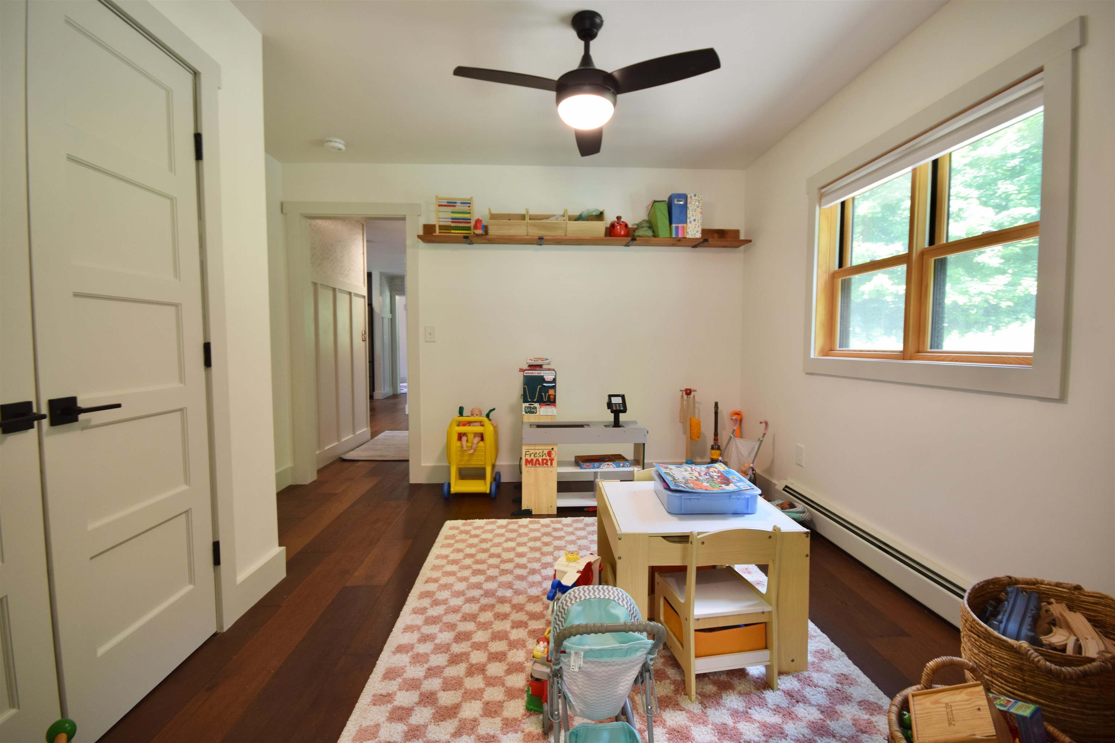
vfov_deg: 77.3
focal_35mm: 15
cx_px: 558
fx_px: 465
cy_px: 372
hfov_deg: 100.4
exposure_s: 1/8
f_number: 7.1
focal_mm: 10
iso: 200
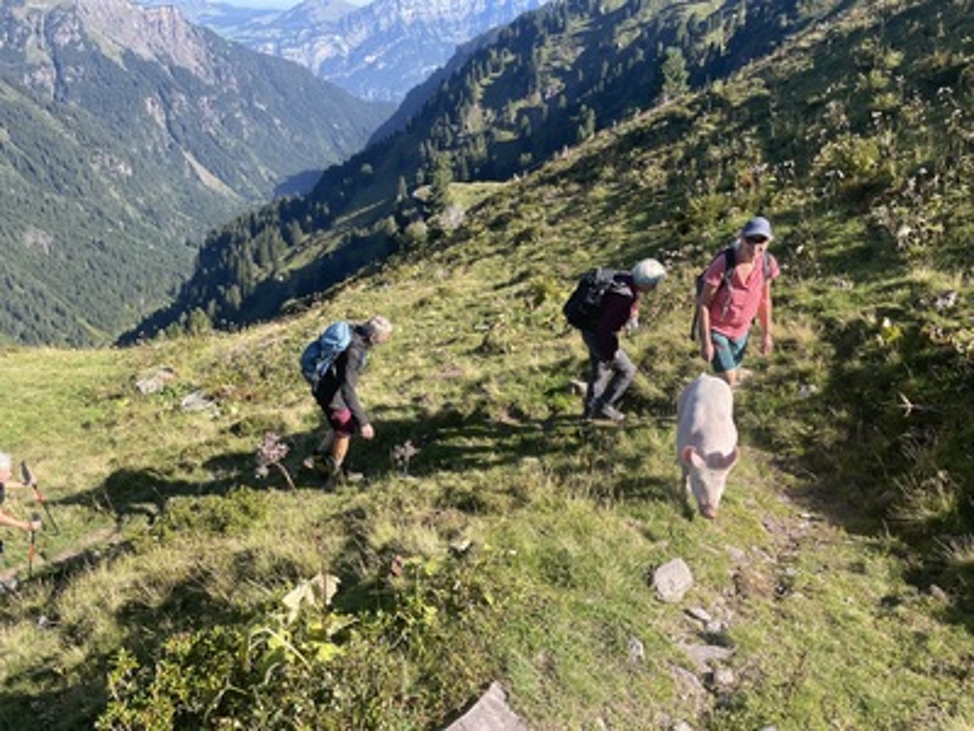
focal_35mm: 26
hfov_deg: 67.3
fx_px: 732
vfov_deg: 53.1
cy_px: 366
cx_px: 487
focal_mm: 4.2
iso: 32
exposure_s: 1/1221
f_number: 1.6
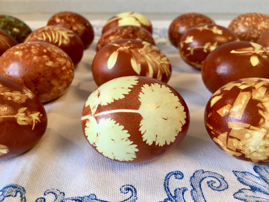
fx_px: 225
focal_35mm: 29
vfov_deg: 48.2
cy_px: 101
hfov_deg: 61.7
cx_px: 134
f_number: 2.2
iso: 25
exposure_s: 1/33
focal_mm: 4.15
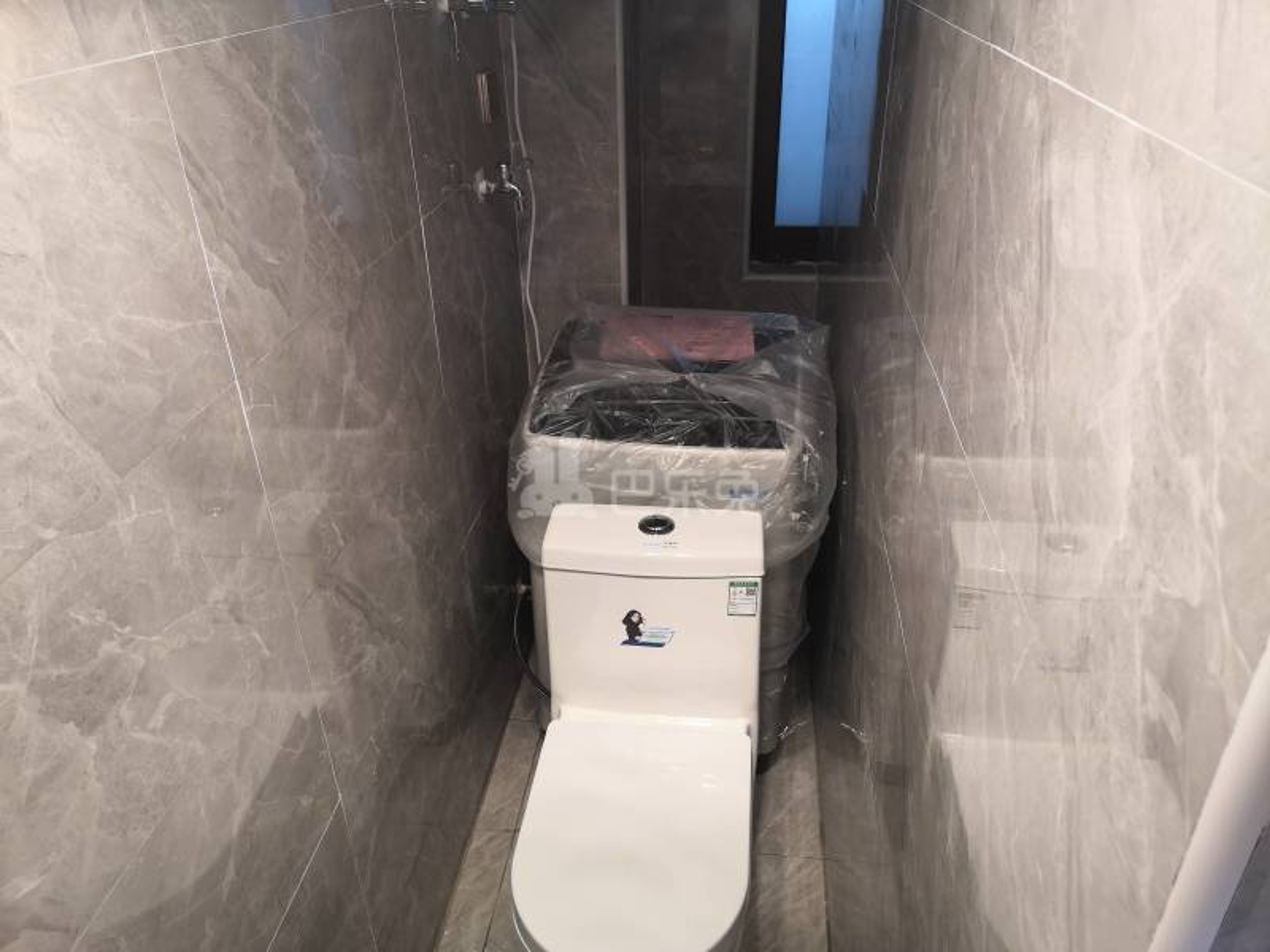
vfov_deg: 53.1
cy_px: 476
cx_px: 635
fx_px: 954
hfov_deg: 67.3
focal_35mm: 26
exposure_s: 1/100
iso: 64
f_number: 1.8
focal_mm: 4.75
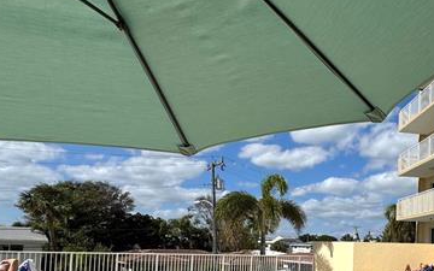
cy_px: 234
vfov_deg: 36.4
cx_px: 353
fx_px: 390
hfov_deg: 53.8
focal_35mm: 33
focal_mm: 2.22
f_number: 2.2
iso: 32
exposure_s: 1/4630
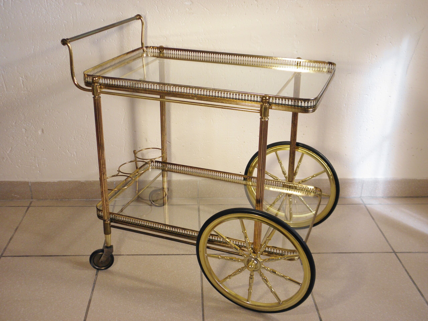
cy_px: 160
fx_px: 482
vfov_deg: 36.8
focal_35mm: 39
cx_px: 214
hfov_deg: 47.9
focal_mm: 7.1
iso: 100
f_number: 3.8
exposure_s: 1/40
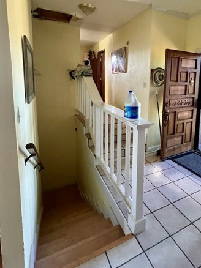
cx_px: 127
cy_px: 100
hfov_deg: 67.5
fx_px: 147
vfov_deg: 83.1
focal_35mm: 19
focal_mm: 1.57
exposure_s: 1/60
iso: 800
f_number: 1.8
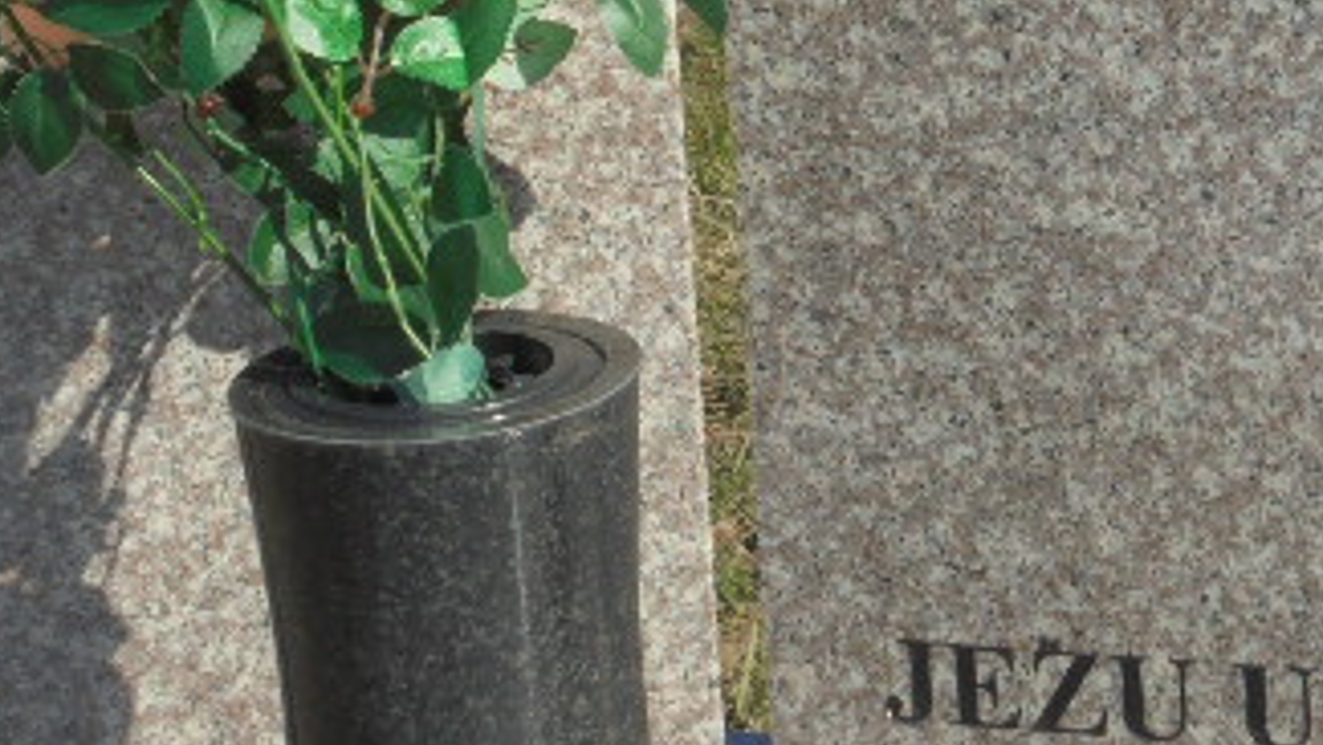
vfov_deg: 6.8
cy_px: -33
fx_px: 6246
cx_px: 1176
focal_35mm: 178
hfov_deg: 12.0
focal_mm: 14.9
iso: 100
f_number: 6.7
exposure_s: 1/400
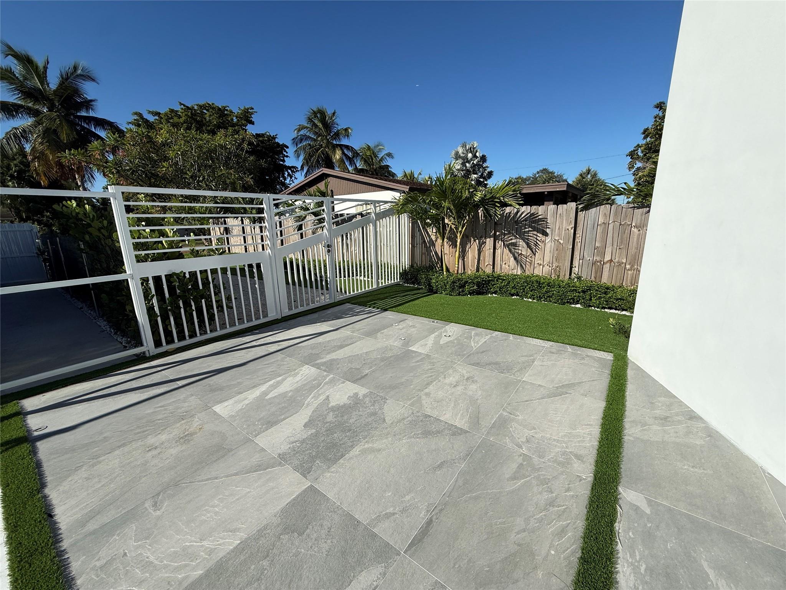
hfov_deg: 102.1
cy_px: 295
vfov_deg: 85.7
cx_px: 393
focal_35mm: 14
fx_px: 318
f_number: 2.2
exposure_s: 1/3460
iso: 50
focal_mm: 2.22
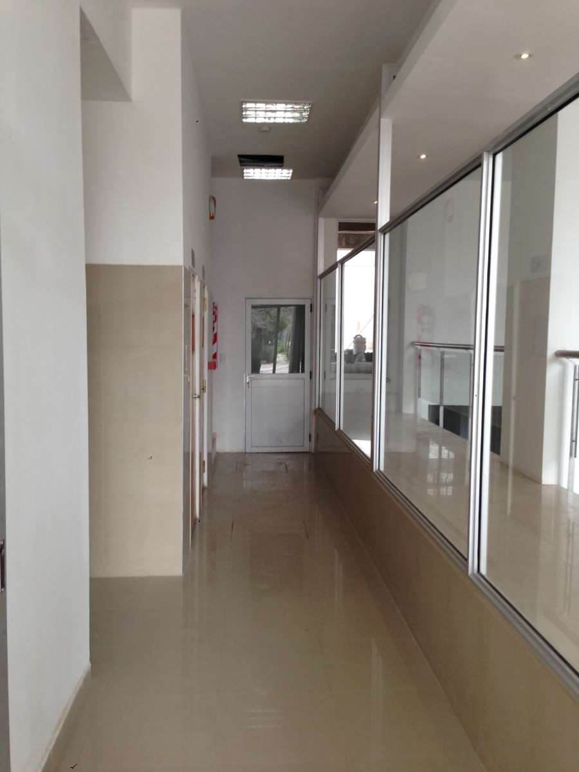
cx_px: 290
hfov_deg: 42.9
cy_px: 386
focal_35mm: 33
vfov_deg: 55.4
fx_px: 736
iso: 64
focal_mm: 4.12
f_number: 2.4
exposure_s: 1/60
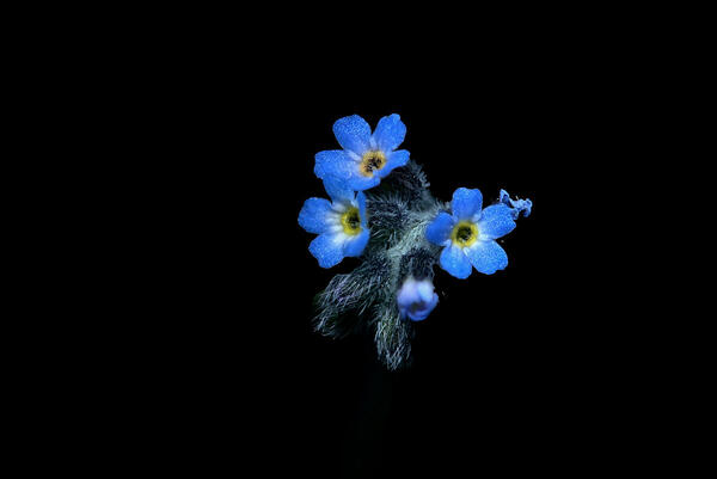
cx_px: 358
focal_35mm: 157
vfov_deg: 8.8
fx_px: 3129
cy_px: 240
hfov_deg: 13.1
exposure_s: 1/2
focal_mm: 105
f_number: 8
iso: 320
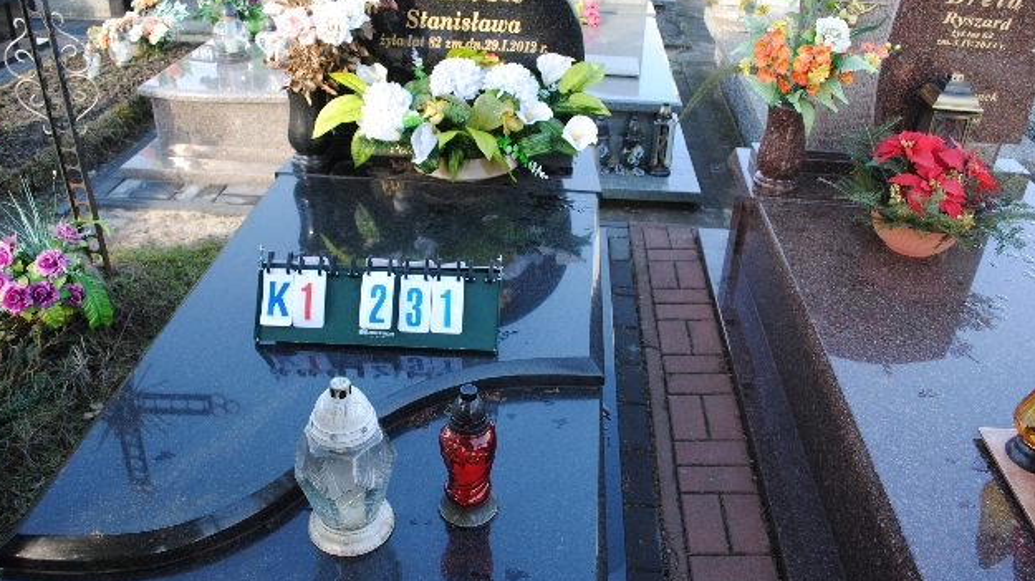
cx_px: 507
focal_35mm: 29
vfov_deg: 40.0
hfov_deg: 66.1
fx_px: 796
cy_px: 238
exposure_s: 1/125
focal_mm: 18
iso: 200
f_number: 5.6
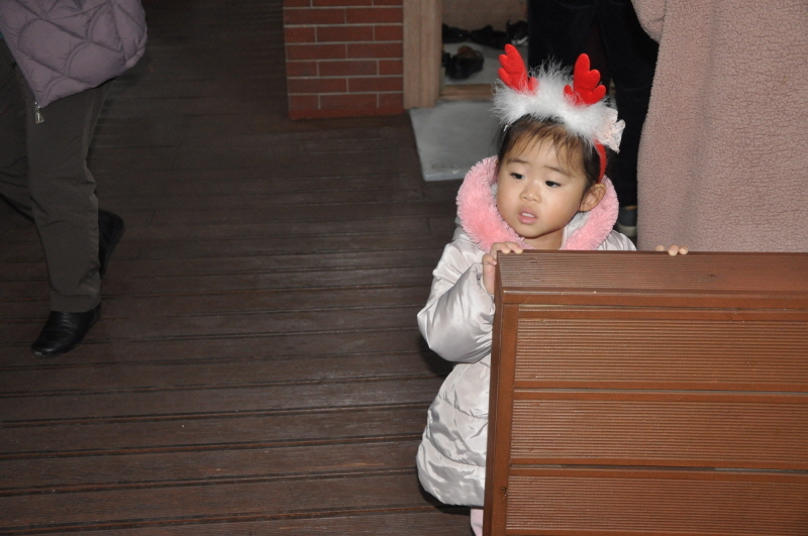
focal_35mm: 51
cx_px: 404
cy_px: 268
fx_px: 1143
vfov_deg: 26.4
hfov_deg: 38.9
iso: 800
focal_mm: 34
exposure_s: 1/60
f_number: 4.2
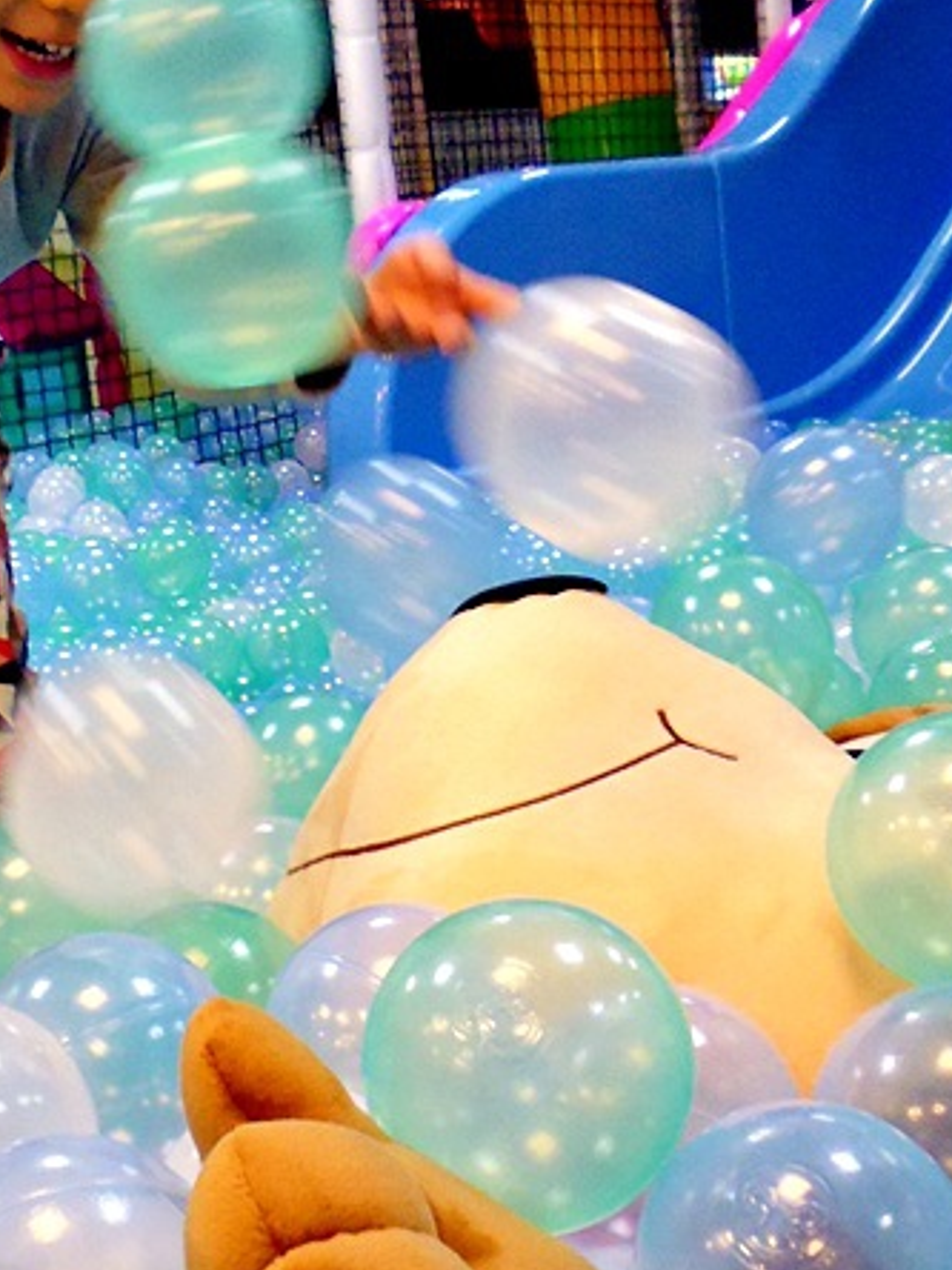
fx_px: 1980
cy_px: 529
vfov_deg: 35.5
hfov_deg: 26.9
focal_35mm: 54
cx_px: 329
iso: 400
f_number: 2.8
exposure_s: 1/60
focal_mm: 4.3
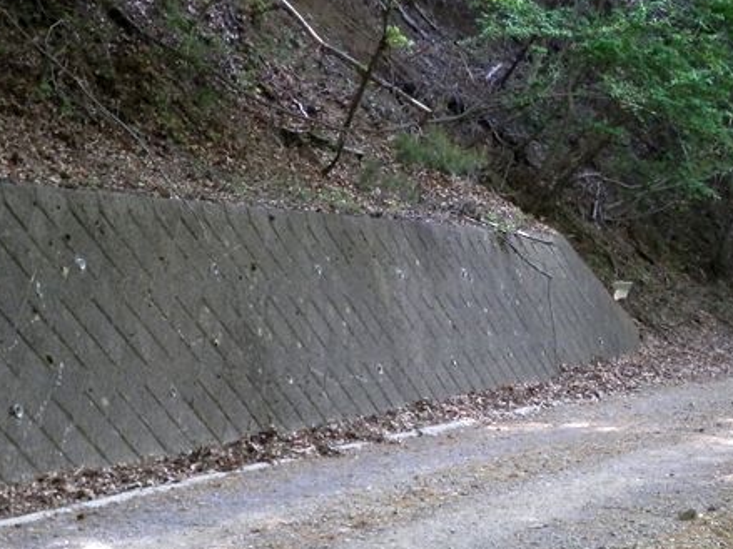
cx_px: 434
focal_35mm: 82
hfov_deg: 23.8
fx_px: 1736
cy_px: 234
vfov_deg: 18.0
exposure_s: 1/60
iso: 200
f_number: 3.8
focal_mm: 8
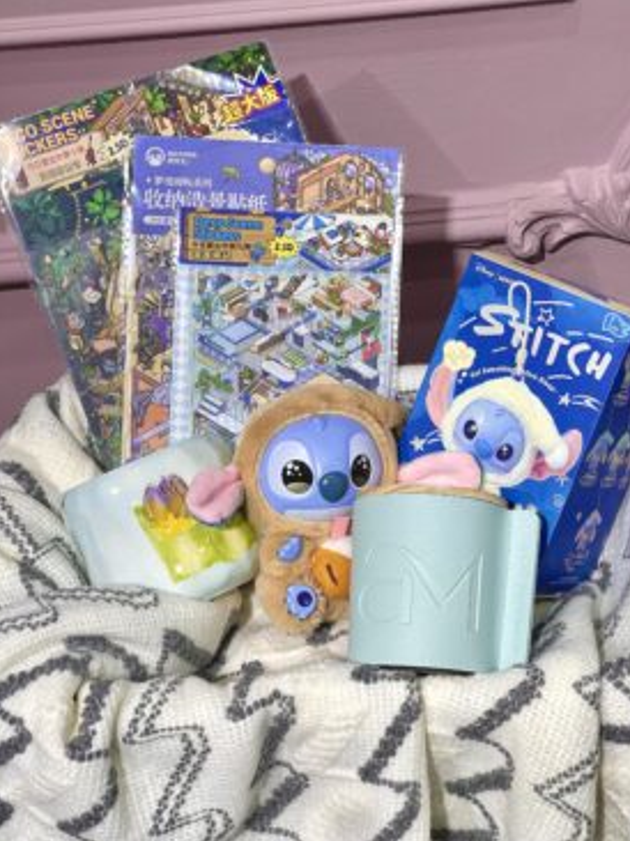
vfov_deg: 27.8
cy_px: 384
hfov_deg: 21.0
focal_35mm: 70
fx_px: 1701
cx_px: 338
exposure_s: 1/100
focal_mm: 7.5
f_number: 2.2
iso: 20
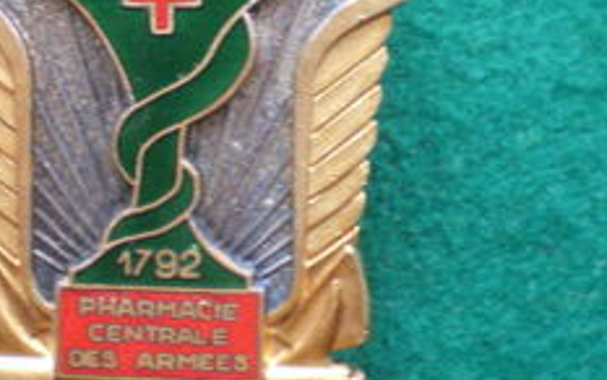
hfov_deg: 24.8
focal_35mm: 83
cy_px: 70
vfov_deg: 15.6
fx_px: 1374
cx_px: 193
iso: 400
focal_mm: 6.3
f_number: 3.1
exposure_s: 1/8
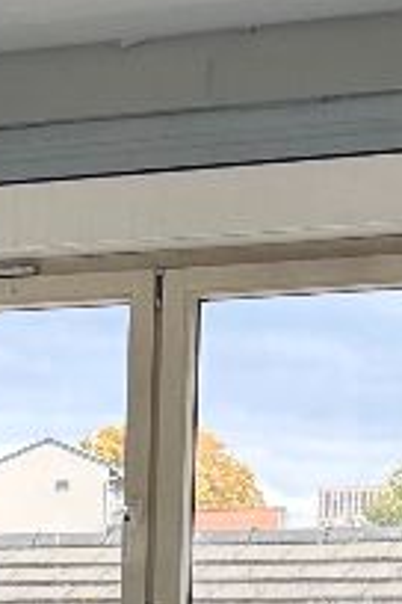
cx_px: -275
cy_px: 947
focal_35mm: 159
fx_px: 2663
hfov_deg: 8.4
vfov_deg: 12.2
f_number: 1.5
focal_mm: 5.7
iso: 40
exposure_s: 1/139
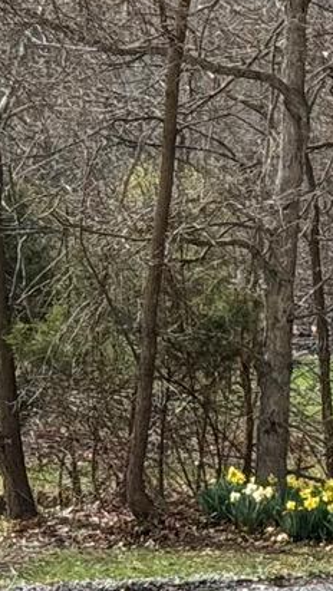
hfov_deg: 4.5
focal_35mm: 260
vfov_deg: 8.2
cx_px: 1048
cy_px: -16
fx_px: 4078
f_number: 1.78
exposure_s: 1/3378
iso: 64
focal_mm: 6.76
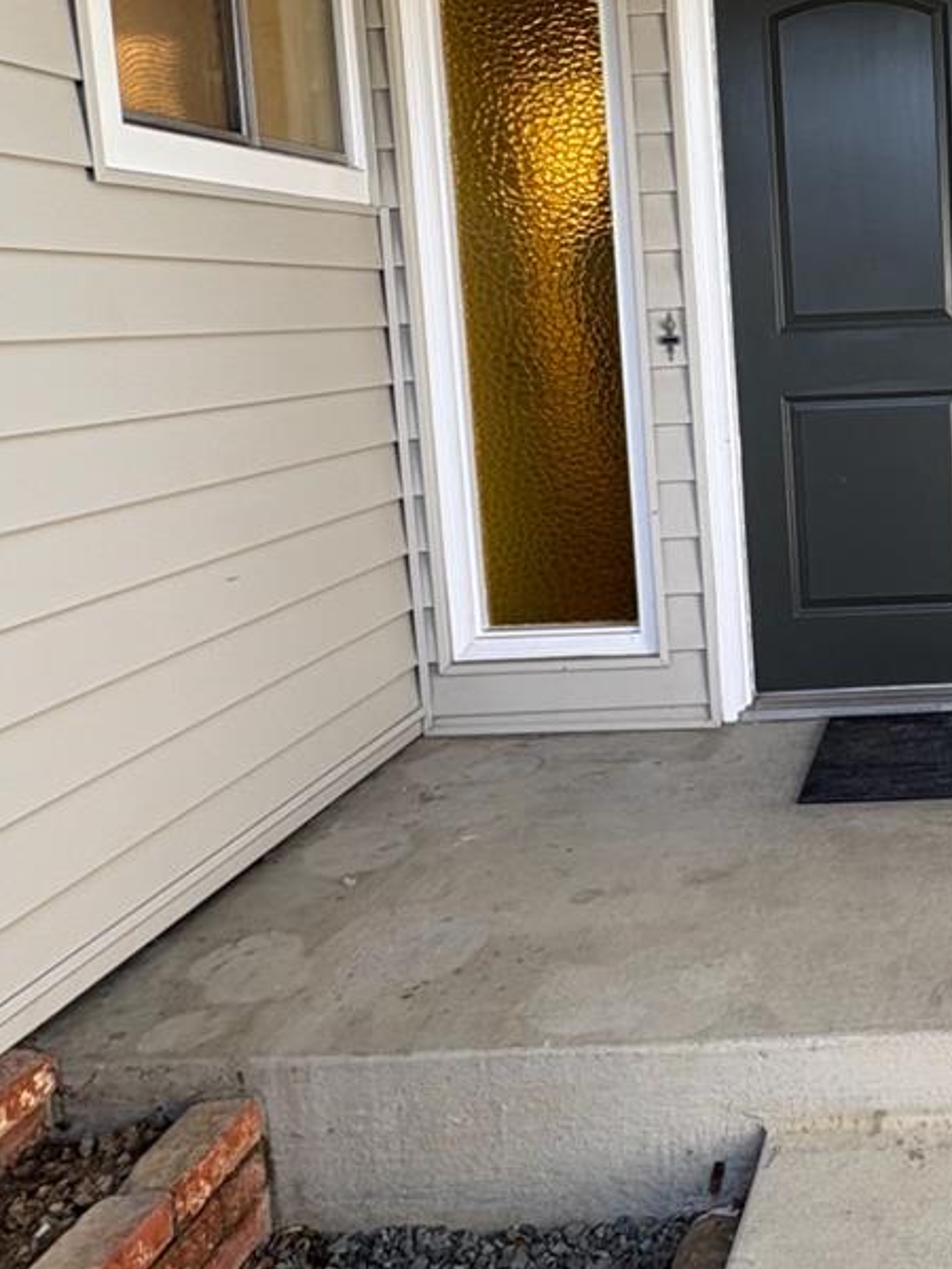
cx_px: 970
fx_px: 1283
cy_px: 419
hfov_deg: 36.3
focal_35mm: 35
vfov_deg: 51.6
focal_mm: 2.22
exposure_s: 1/140
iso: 40
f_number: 2.2
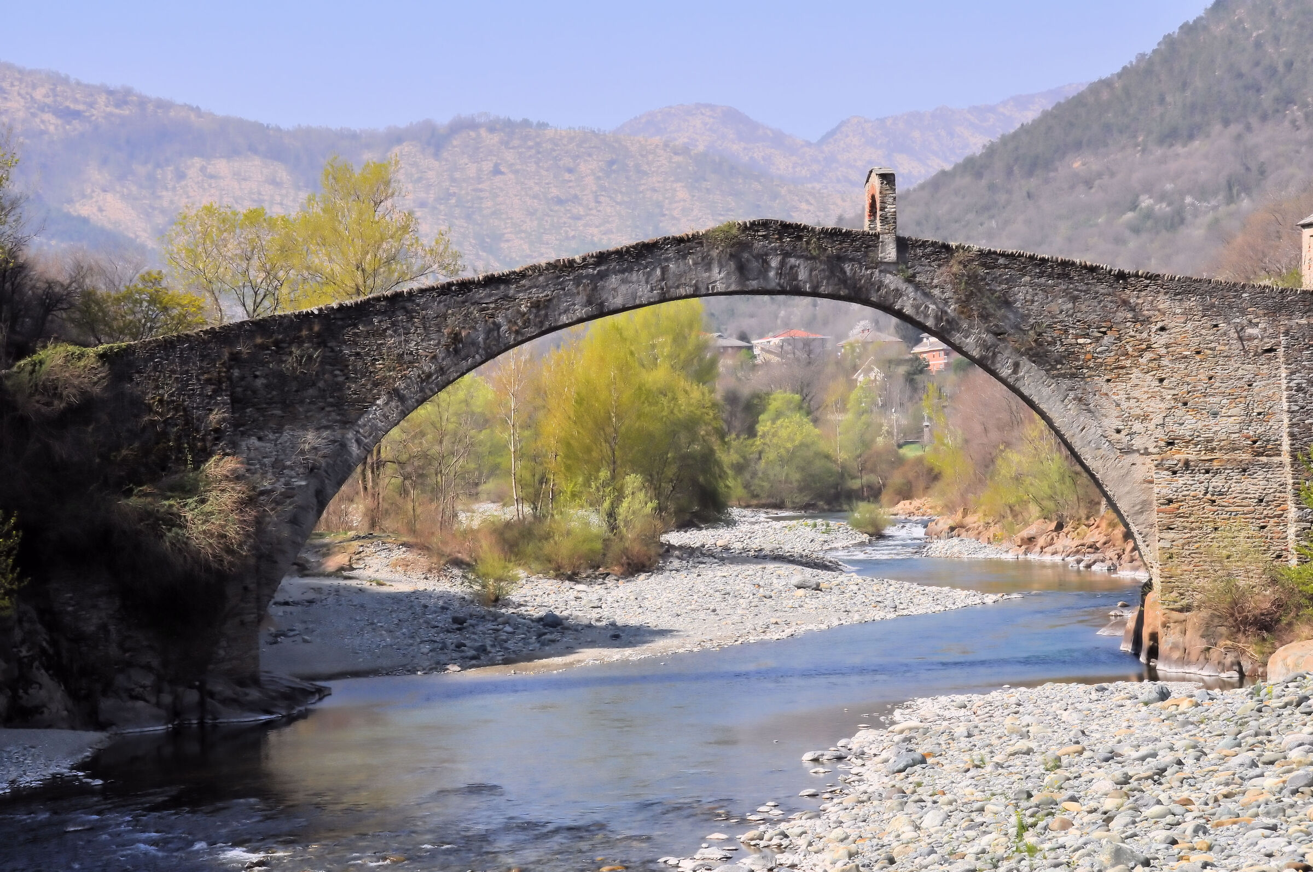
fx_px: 2732
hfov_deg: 27.0
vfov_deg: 18.1
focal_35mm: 75
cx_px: 656
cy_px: 436
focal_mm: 50
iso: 200
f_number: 10
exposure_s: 1/400
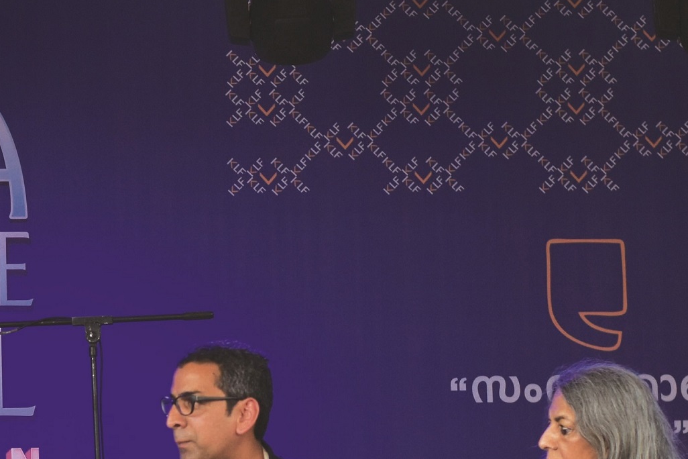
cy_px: 446
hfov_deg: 9.4
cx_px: -157
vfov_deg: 6.4
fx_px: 4109
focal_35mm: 215
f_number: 3.3
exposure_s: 1/750
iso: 400
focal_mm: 50
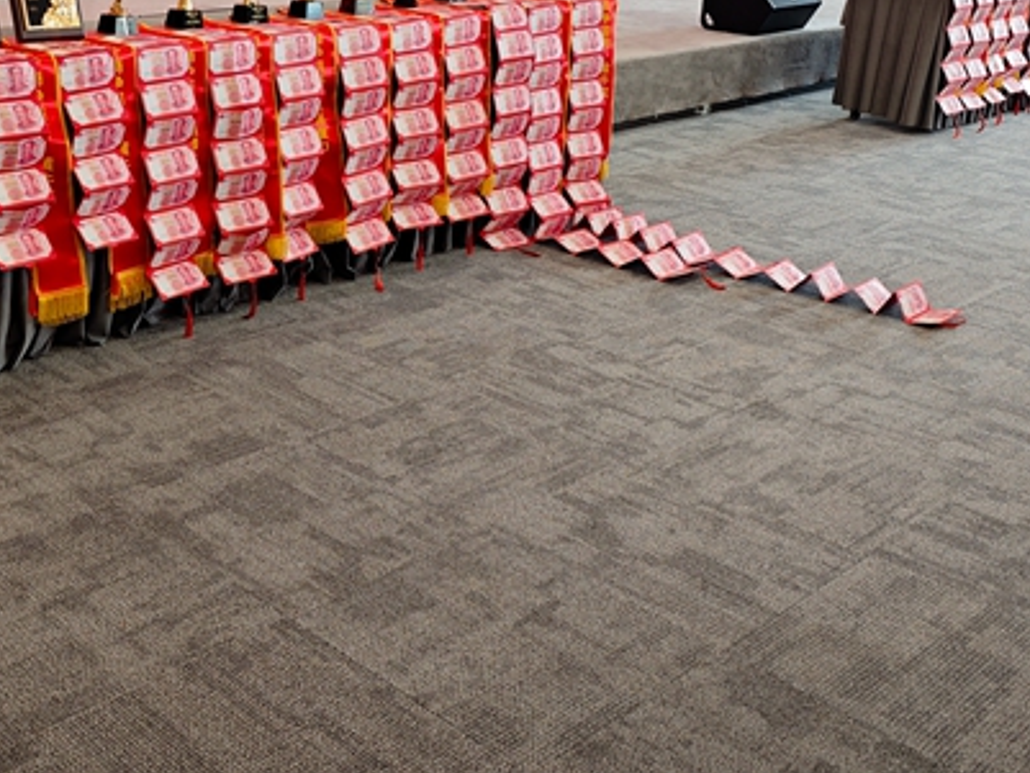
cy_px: 235
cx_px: 216
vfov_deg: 33.2
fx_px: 1280
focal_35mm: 43
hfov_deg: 42.0
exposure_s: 1/100
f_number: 1.42
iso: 80
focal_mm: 6.68
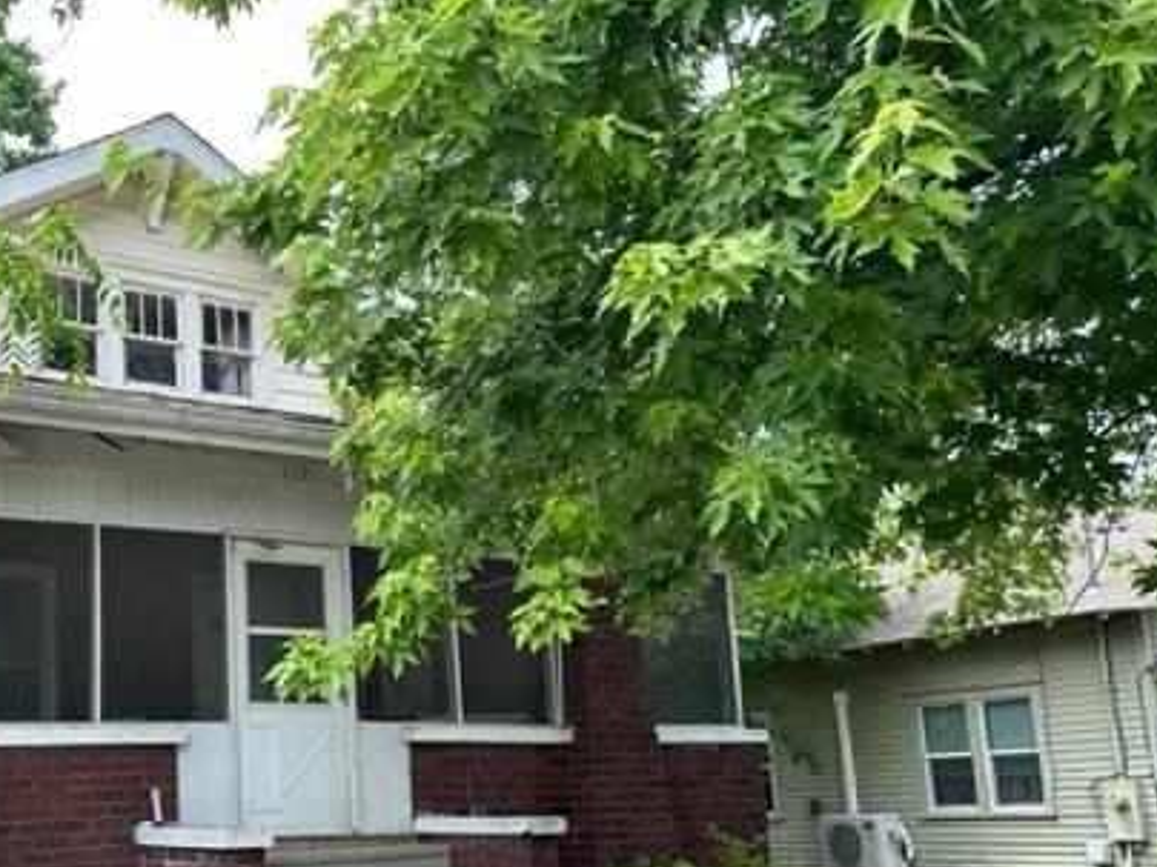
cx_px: 284
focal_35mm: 38
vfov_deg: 37.2
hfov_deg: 47.1
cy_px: 592
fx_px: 1270
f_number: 1.78
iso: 80
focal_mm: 6.86
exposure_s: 1/785
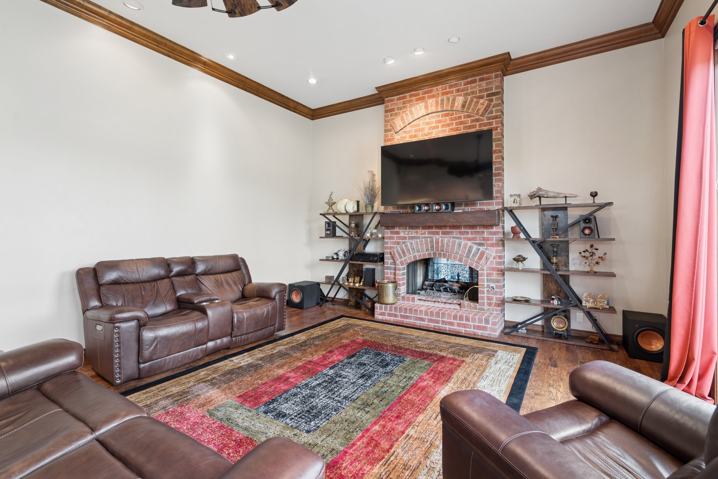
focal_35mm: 16
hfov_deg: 96.7
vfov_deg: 73.8
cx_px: 359
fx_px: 319
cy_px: 240
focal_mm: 16
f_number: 7.1
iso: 200
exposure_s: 1/6
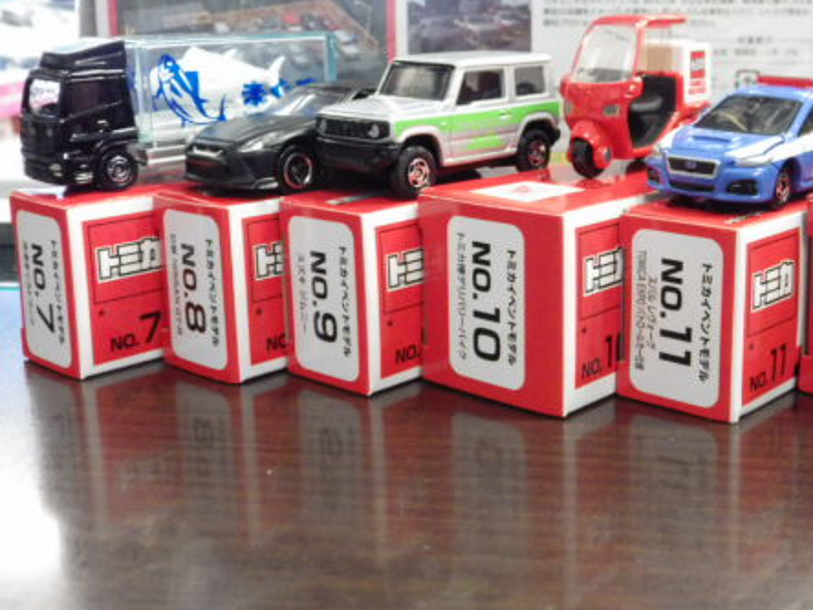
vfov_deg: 29.5
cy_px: 211
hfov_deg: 38.4
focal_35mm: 49
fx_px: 1151
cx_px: 557
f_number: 3.4
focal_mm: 6.2
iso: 800
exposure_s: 1/30
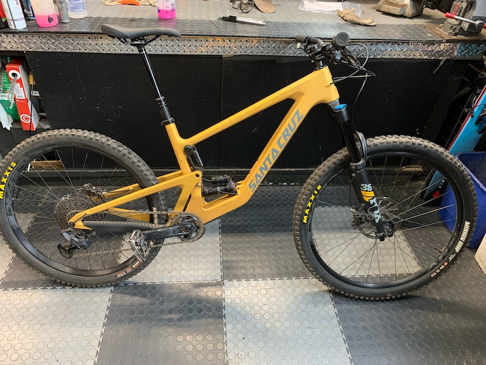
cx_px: 243
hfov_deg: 67.3
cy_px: 182
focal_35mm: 26
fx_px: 365
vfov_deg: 53.1
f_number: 1.8
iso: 320
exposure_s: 1/40
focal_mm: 4.25
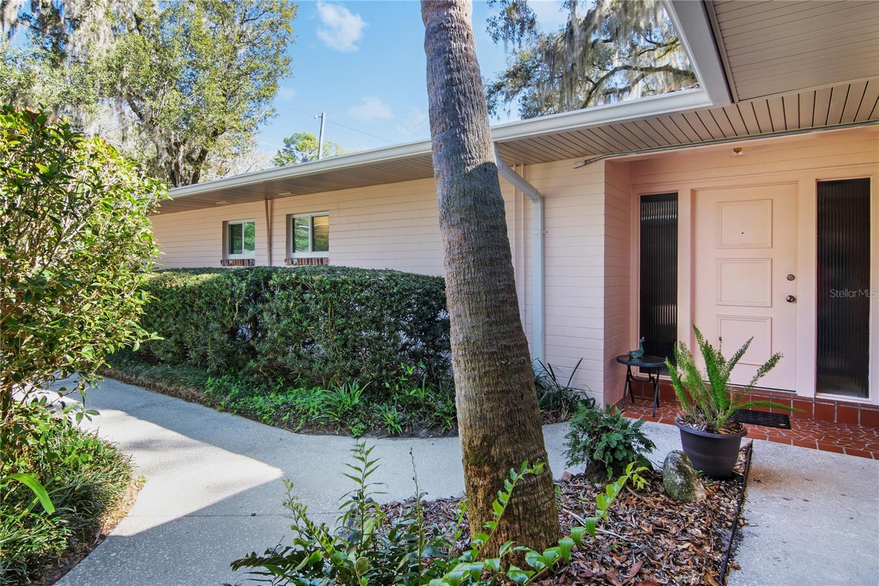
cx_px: 440
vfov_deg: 67.4
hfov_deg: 90.0
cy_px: 293
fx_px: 439
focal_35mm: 18
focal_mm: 12
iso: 320
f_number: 11
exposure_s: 1/6
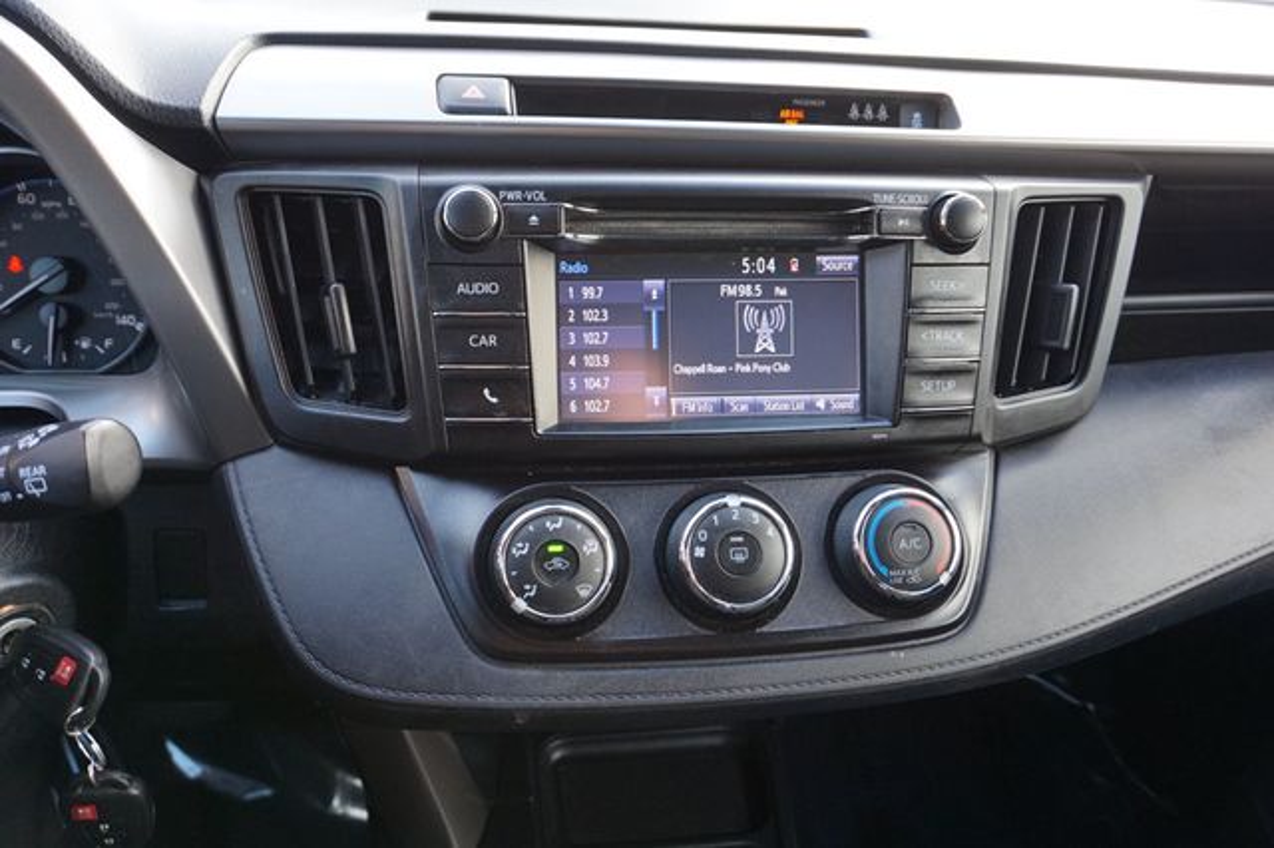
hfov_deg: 67.4
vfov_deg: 47.9
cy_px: 424
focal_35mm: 27
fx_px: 955
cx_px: 637
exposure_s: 1/60
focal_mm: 18
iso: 400
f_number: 4
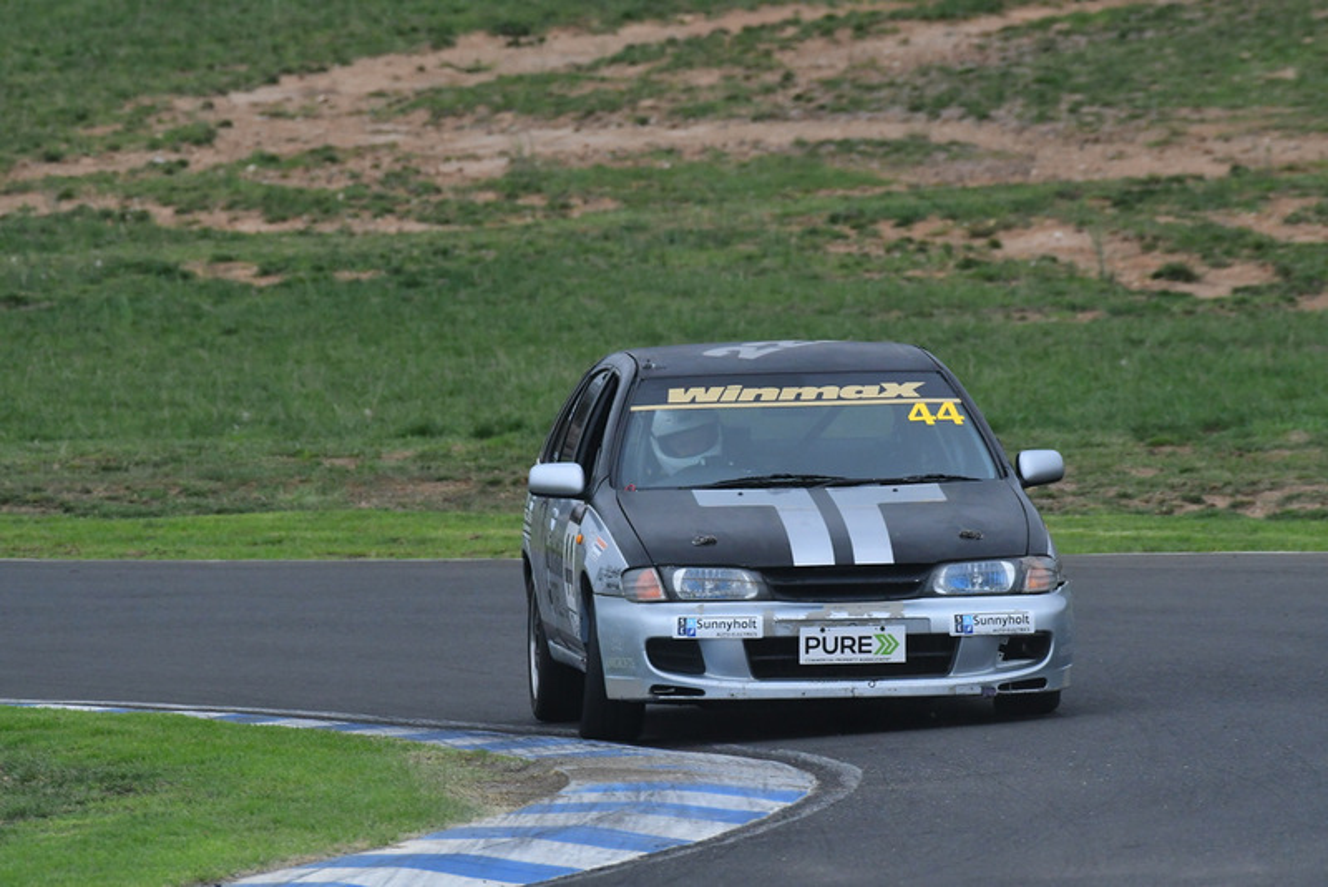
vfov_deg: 2.2
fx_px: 23247
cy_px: 444
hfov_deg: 3.3
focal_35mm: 630
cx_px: 664
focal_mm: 420
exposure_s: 1/640
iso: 2000
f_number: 10
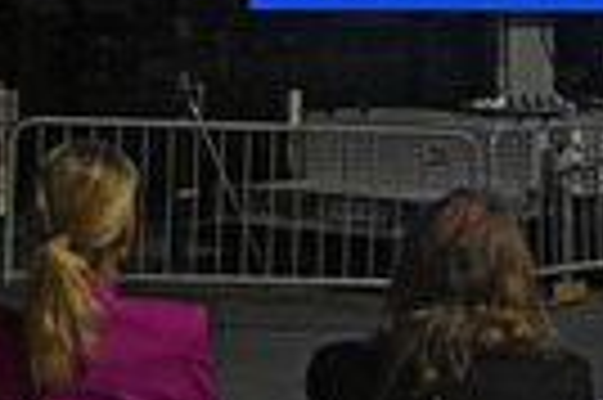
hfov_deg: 19.4
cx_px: 493
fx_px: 1740
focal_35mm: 104
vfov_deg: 13.0
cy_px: 27
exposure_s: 1/160
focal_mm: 31
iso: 4000
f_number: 5
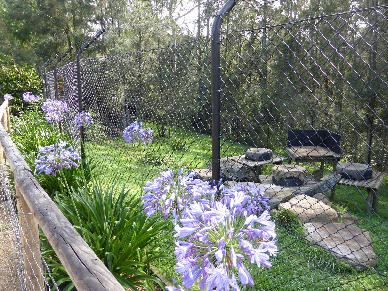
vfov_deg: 54.9
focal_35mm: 25
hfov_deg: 69.4
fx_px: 280
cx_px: 194
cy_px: 146
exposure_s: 1/100
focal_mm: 4.3
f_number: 3.3
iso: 100
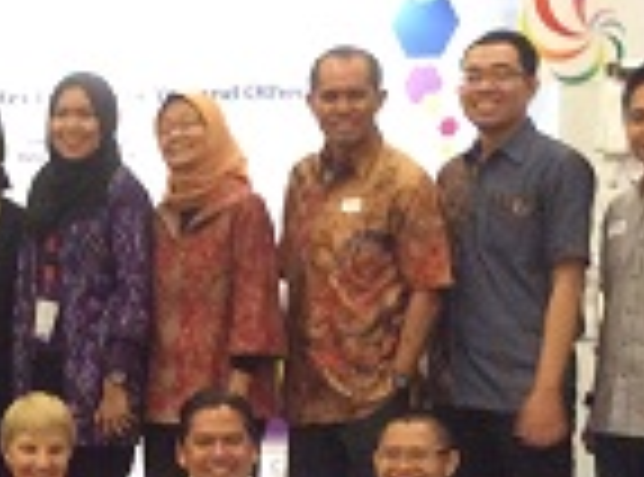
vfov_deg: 12.7
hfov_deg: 16.7
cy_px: 452
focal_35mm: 115
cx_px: -54
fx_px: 2131
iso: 400
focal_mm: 3.3
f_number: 2.4
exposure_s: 1/15
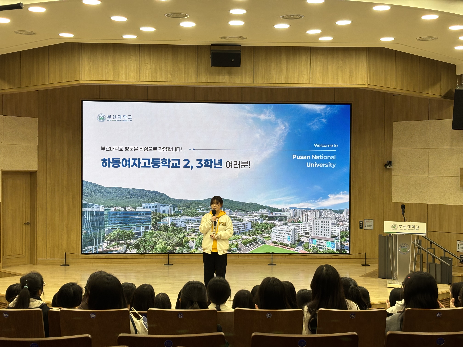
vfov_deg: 28.0
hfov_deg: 36.8
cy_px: 174
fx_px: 696
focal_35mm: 52
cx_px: 232
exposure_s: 1/120
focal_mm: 5.96
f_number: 1.6
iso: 50
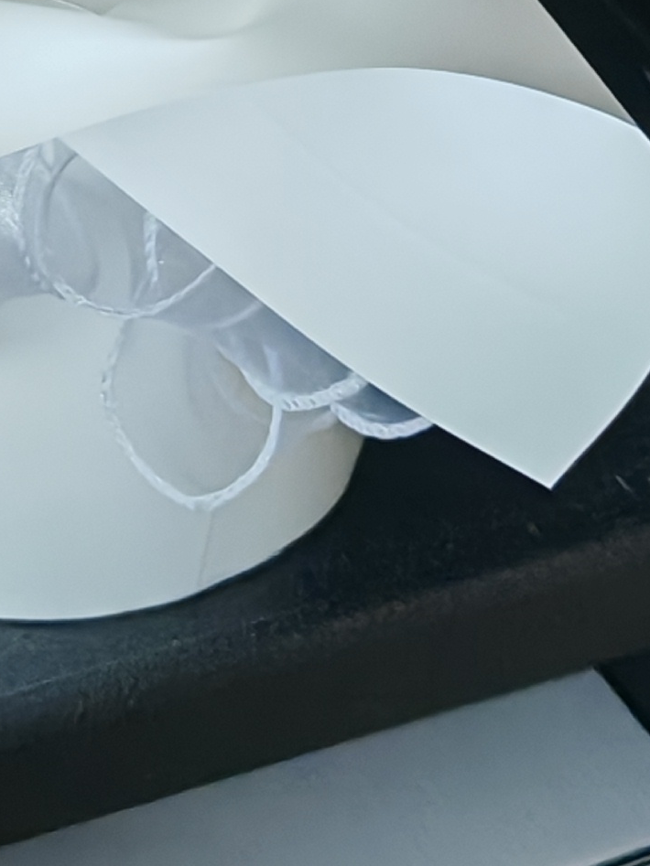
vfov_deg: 10.9
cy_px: -517
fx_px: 4332
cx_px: -54
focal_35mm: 173
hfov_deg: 8.5
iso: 320
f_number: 1.95
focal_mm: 5.52
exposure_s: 1/100
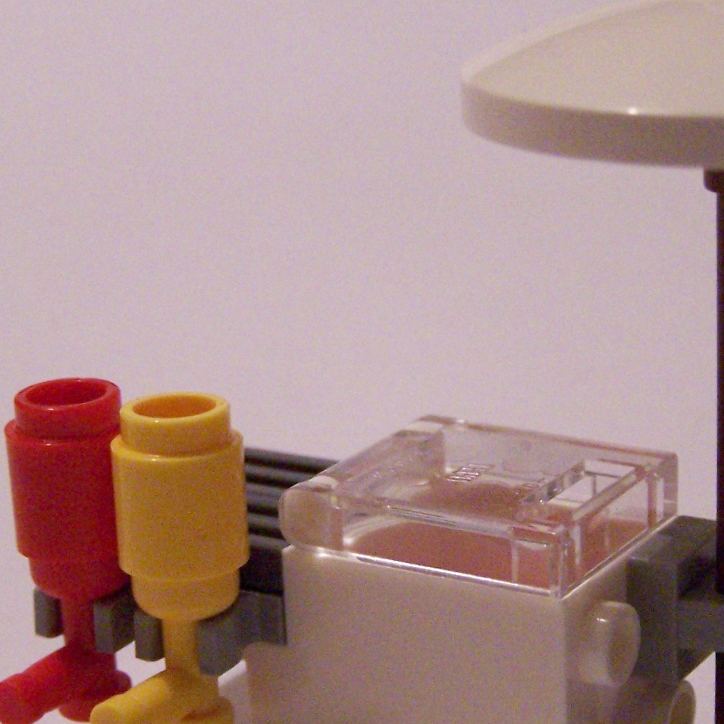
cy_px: 435
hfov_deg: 17.6
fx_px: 2343
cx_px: 430
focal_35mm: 99
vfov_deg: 17.6
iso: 400
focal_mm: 8
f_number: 3
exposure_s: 1/30
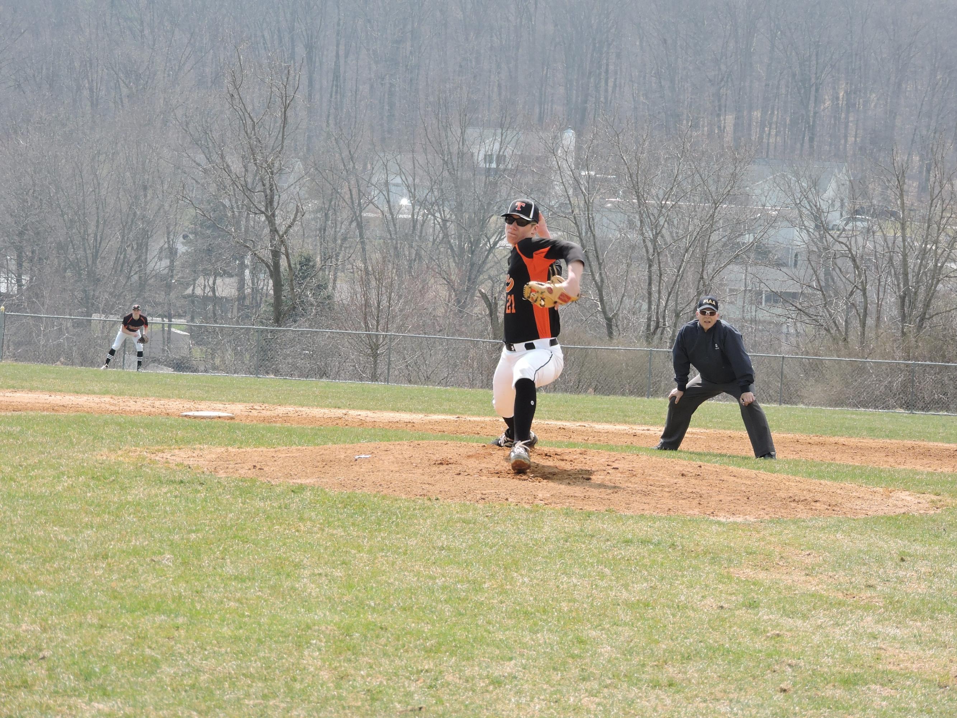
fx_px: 5114
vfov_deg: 8.0
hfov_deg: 10.7
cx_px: 478
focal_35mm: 185
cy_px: 359
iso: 160
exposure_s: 1/500
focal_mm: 33
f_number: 4.6
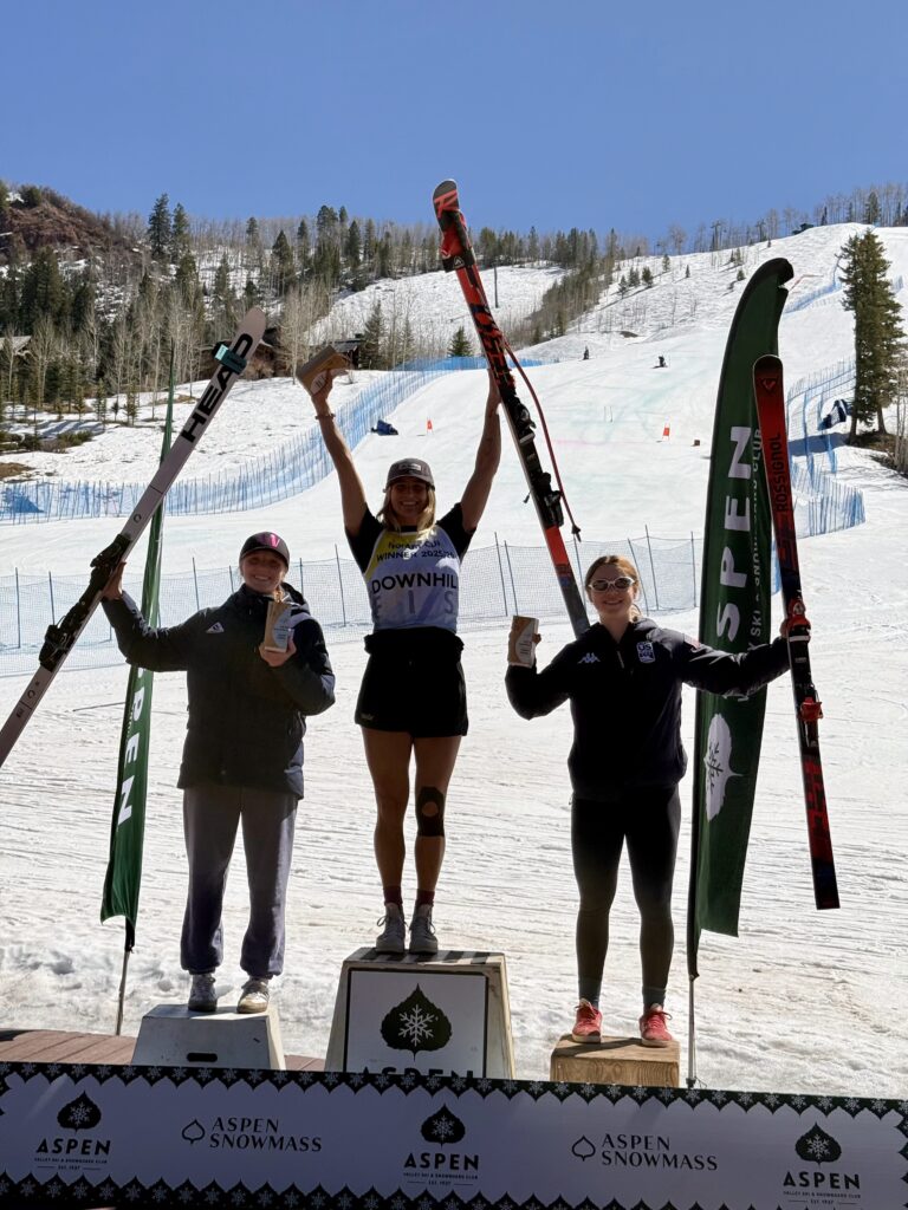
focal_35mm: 48
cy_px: 605
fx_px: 1679
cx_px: 454
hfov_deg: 30.3
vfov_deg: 39.7
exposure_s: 1/11364
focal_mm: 6.76
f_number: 1.78
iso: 50
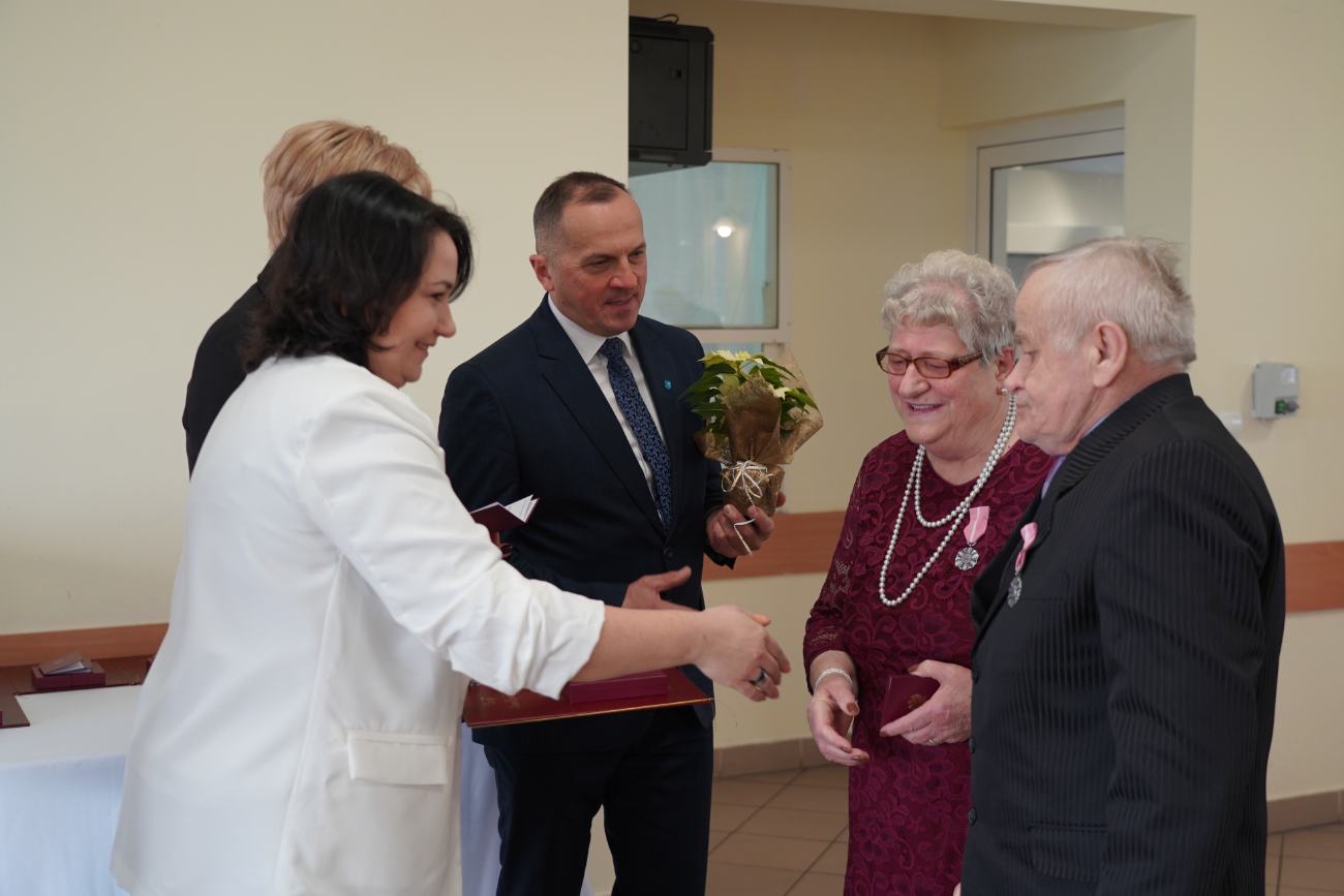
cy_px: 448
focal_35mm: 47
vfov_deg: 28.7
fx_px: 1755
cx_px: 672
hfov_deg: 41.9
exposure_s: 1/160
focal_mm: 47
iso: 1000
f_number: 4
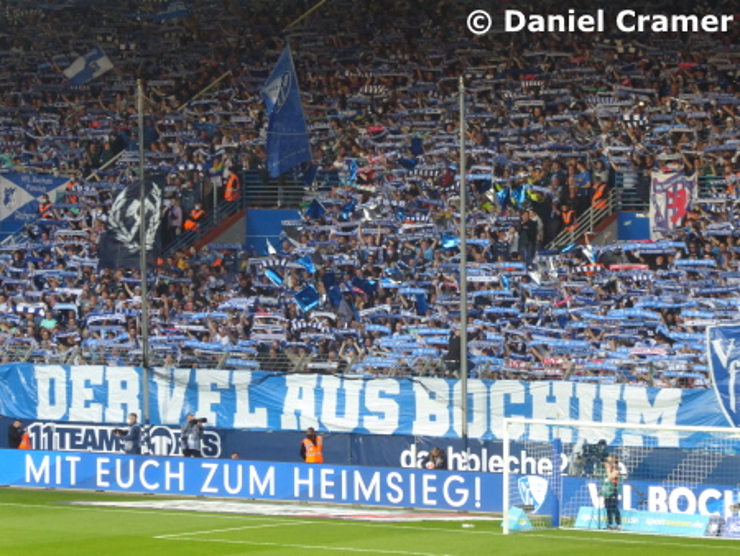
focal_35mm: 214
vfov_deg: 6.9
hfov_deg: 9.2
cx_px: 370
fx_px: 4577
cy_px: 278
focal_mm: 38.4
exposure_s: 1/60
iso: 400
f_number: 5.6
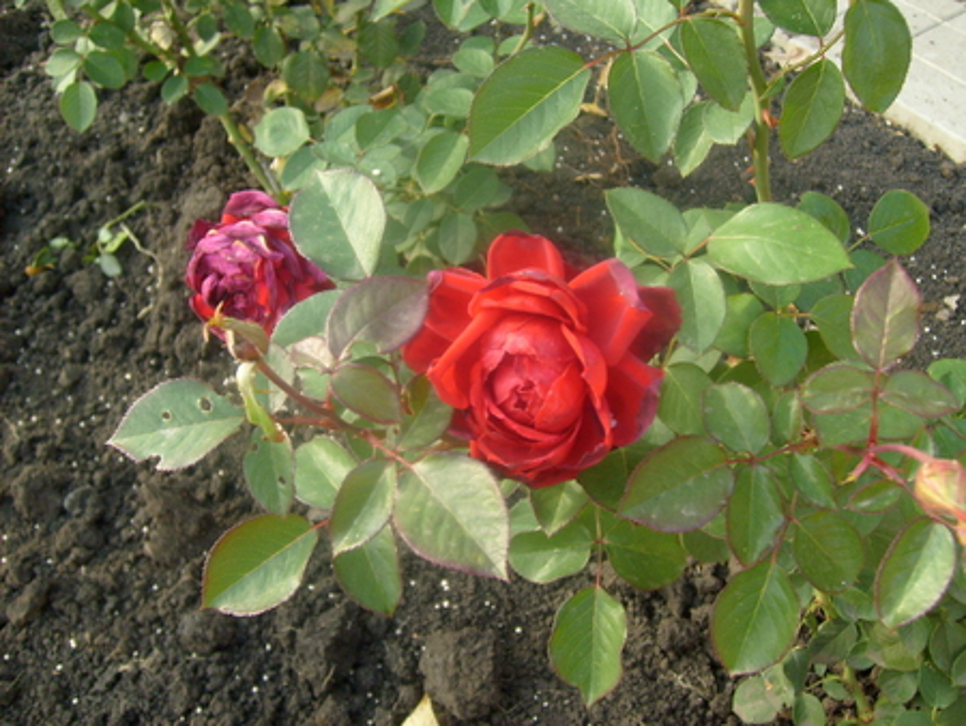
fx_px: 977
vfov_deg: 40.7
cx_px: 483
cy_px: 363
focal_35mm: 35
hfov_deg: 52.6
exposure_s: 1/125
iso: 100
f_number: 2.8
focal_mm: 5.8
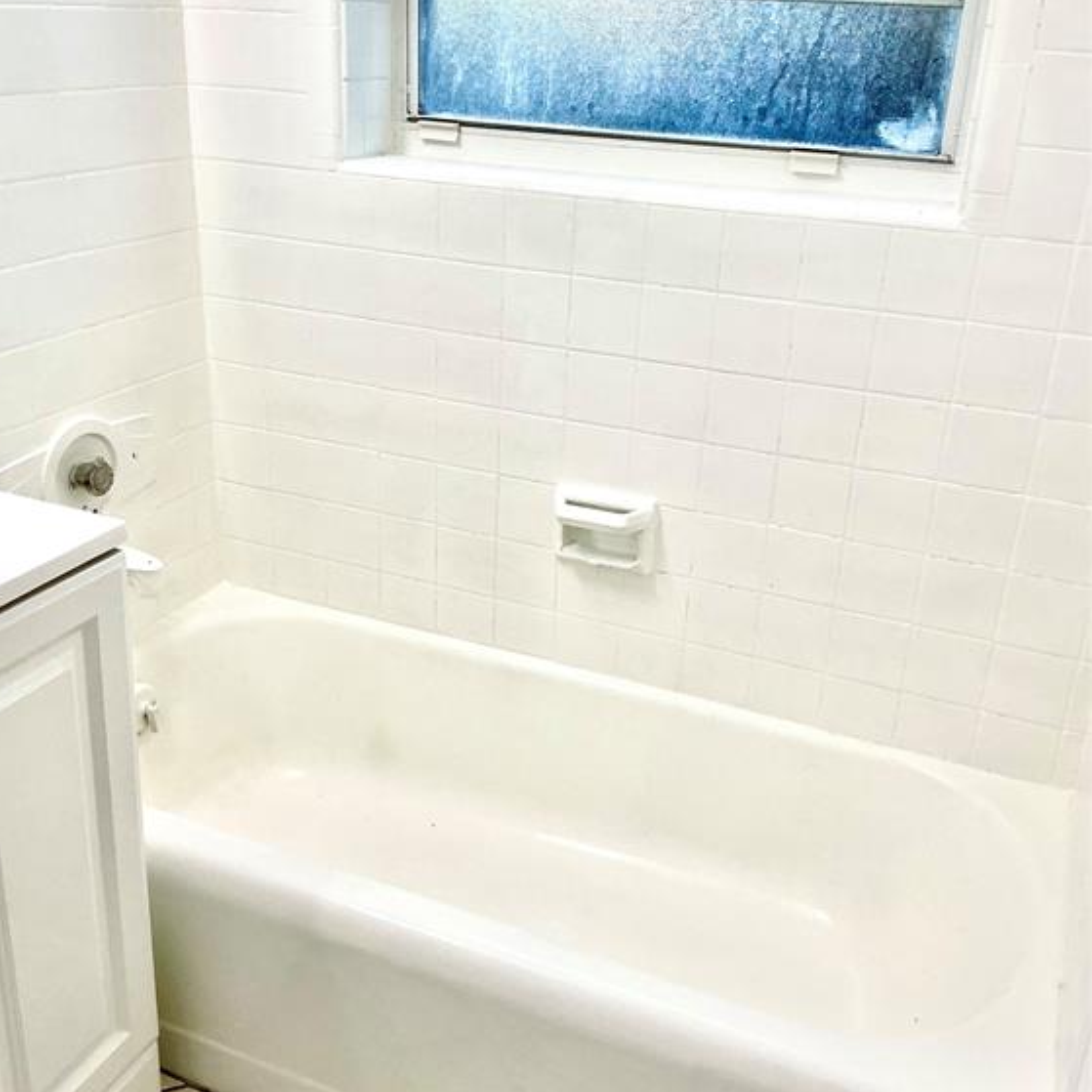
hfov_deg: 48.4
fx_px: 1213
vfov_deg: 48.4
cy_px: 529
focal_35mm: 34
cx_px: 531
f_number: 1.8
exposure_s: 1/120
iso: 32
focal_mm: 3
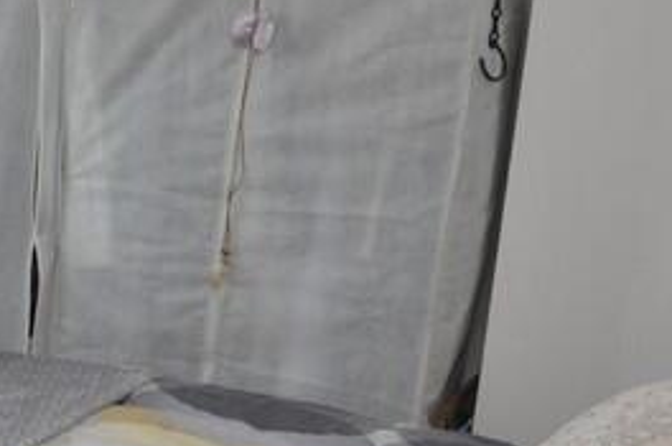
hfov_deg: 27.5
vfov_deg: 21.0
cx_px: -143
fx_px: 1191
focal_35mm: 64
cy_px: 321
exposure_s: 1/60
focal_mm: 11
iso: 400
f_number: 5.6
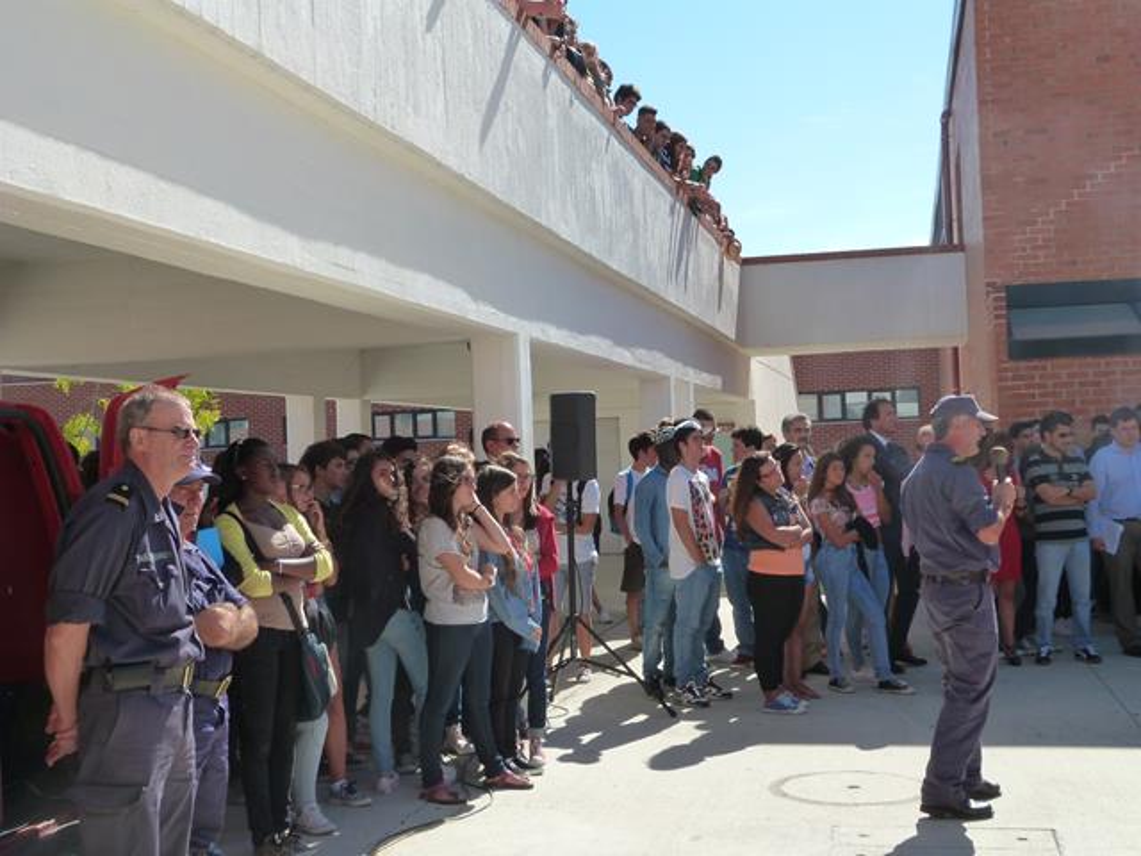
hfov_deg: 42.1
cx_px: 570
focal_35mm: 45
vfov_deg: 32.2
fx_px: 1483
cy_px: 428
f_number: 5.6
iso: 160
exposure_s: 1/320
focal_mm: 8.1
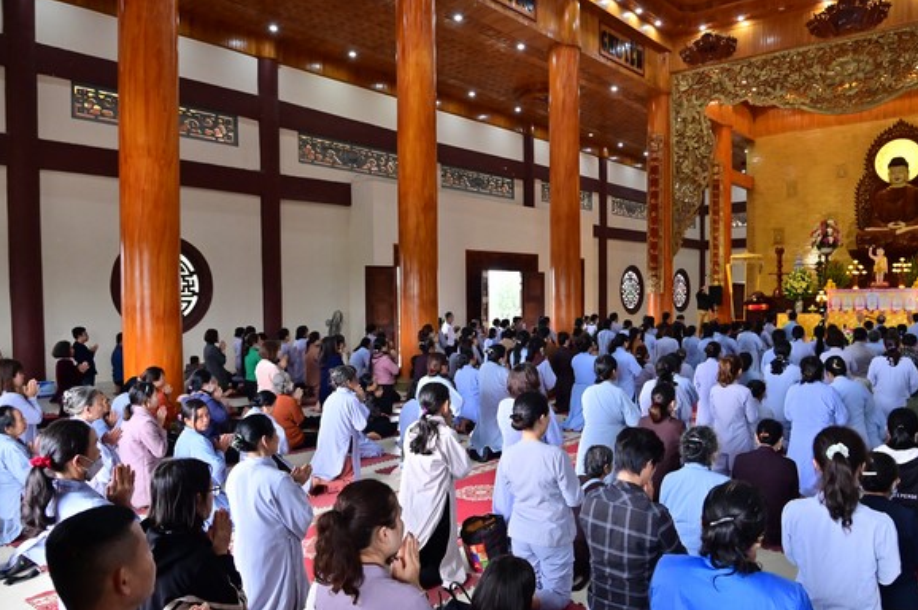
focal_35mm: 27
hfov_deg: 67.2
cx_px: 510
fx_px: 688
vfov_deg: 47.8
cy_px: 330
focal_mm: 24
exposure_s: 1/160
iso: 2500
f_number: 7.1
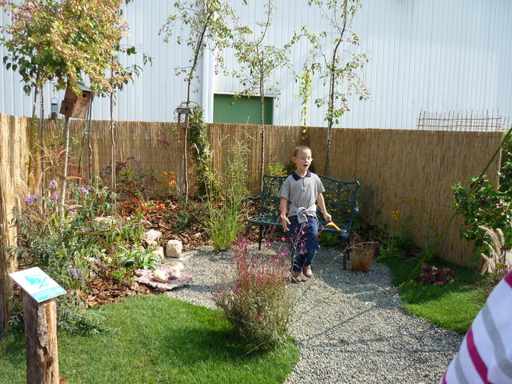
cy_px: 192
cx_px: 256
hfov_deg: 55.4
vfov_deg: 42.9
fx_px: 488
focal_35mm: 33
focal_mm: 5.5
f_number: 2.8
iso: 80
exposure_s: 1/500
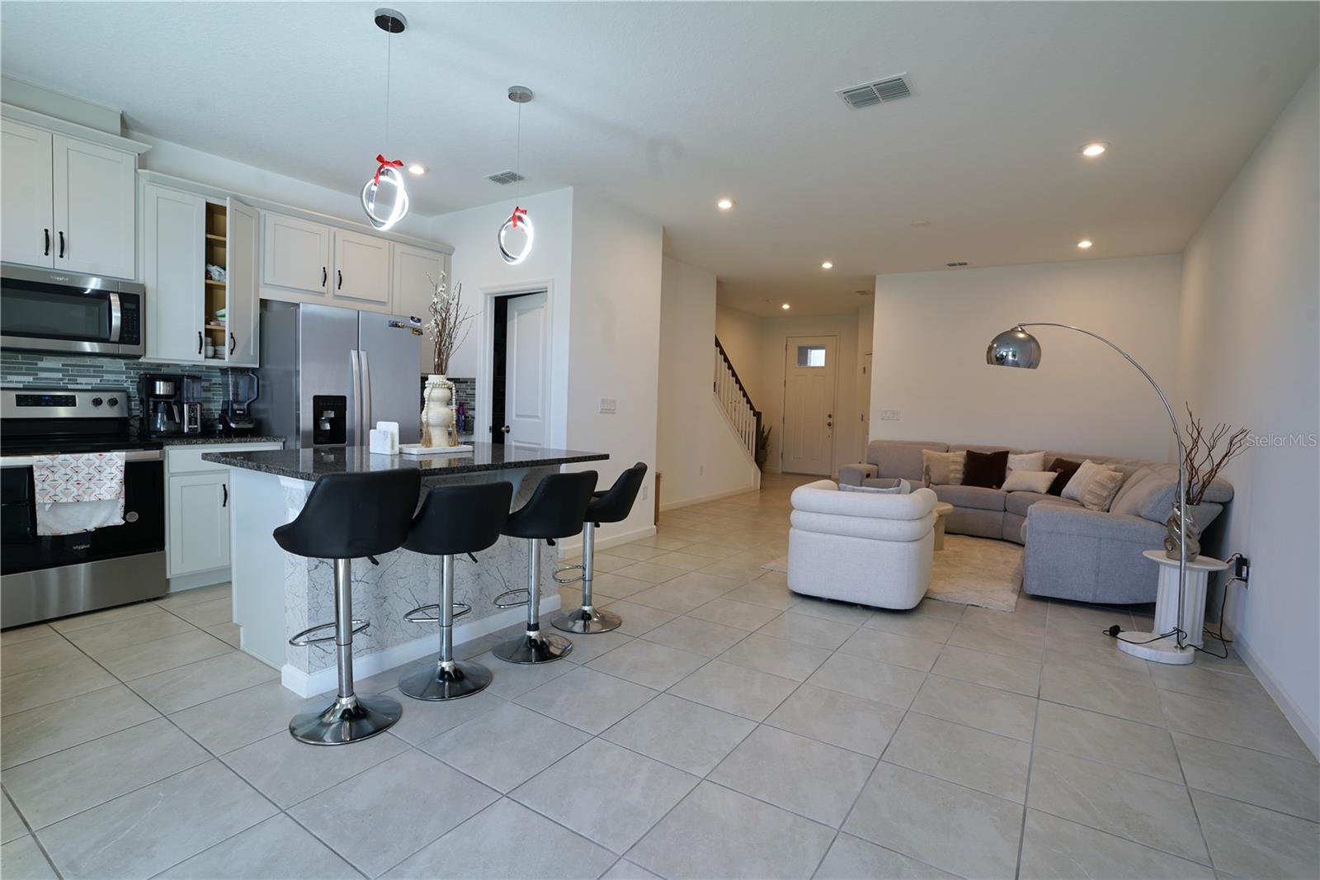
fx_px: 623
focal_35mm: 17
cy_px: 440
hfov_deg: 93.3
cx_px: 660
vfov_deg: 70.4
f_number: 8
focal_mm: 17
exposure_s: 1/10
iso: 125
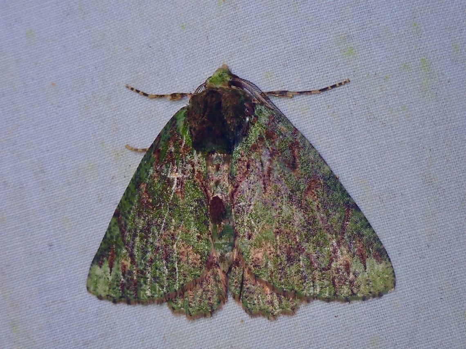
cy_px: 174
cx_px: 233
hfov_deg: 19.6
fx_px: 1346
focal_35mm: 100
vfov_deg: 14.8
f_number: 6.3
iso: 200
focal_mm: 18
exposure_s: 1/200
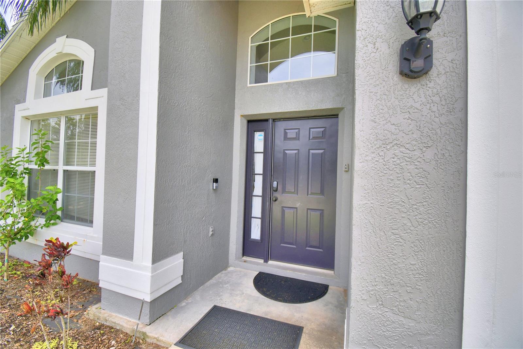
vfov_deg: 77.3
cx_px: 262
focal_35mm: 15
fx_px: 218
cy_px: 174
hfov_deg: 100.4
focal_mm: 10
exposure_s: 1/640
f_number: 4.5
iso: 100
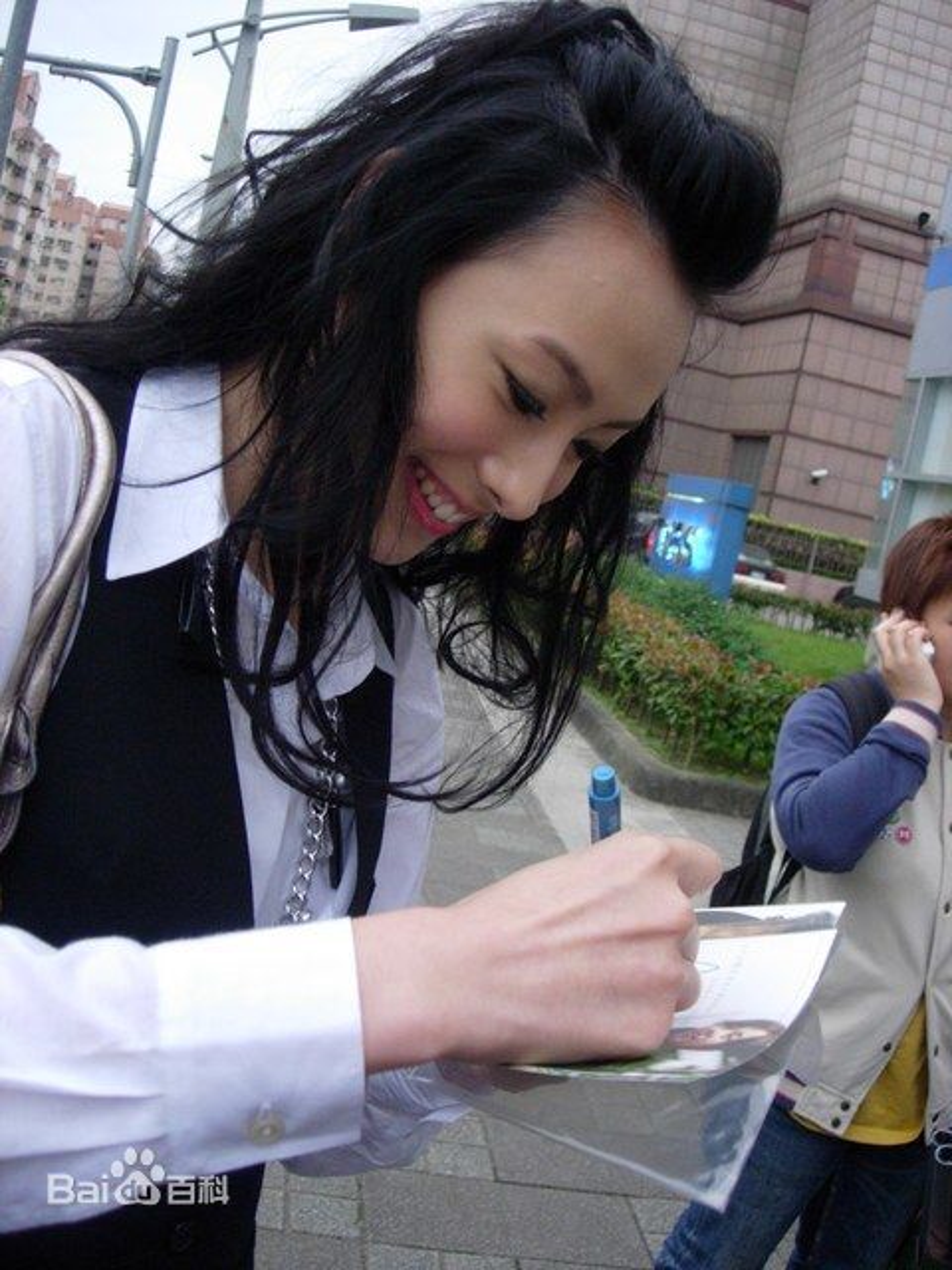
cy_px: 635
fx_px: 1393
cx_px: 476
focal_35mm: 38
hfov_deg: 37.7
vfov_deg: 49.0
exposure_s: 1/32
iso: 183
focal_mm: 7.8
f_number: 2.8
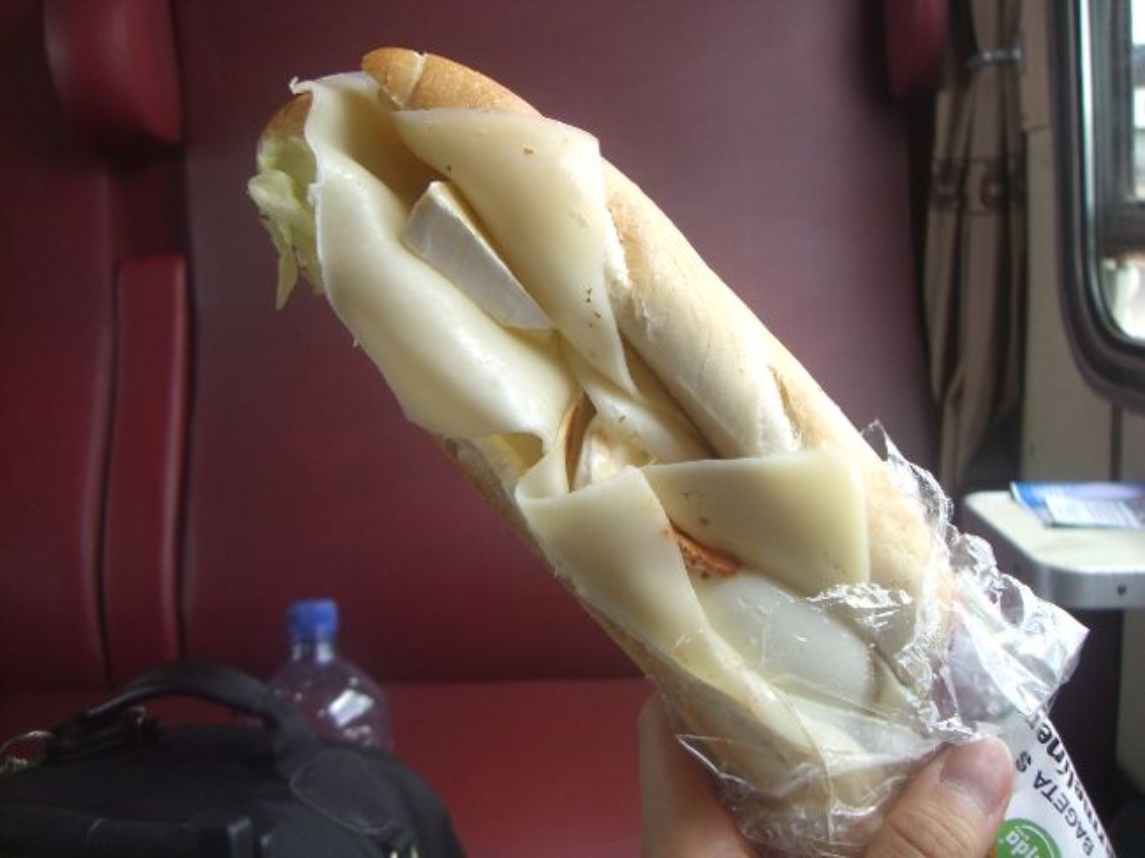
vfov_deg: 37.7
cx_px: 572
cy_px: 429
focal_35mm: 38
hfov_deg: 49.0
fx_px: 1256
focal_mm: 6.2
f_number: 2.7
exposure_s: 1/100
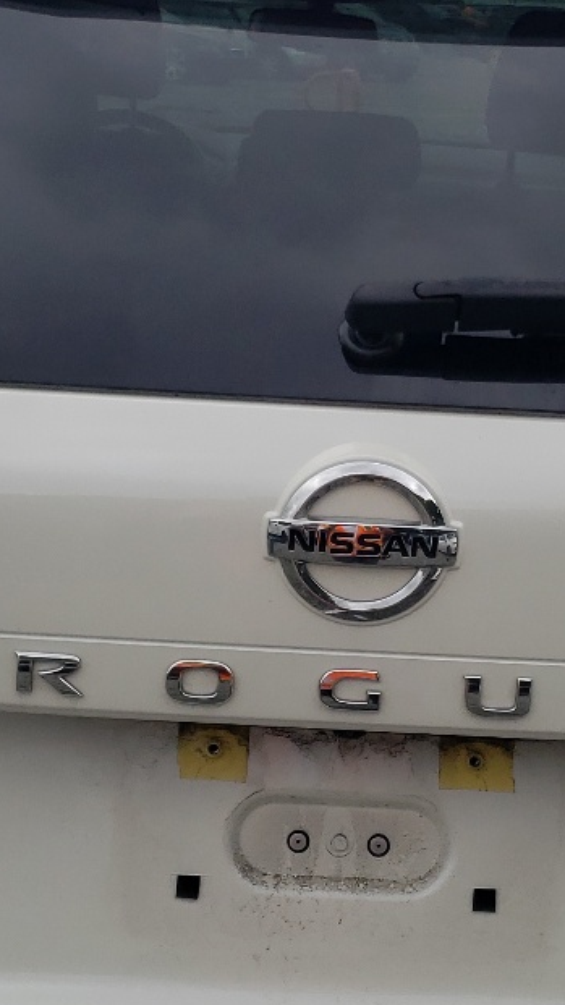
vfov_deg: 29.0
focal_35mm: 73
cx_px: 333
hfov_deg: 16.5
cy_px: 521
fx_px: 1946
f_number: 1.5
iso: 50
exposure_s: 1/1667
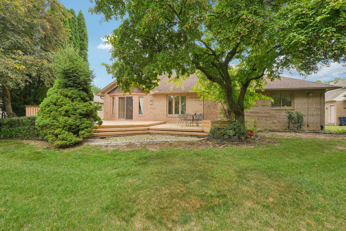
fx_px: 144
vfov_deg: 77.3
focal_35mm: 15
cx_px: 173
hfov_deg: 100.4
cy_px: 116
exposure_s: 1/30
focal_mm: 10
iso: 100
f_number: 8
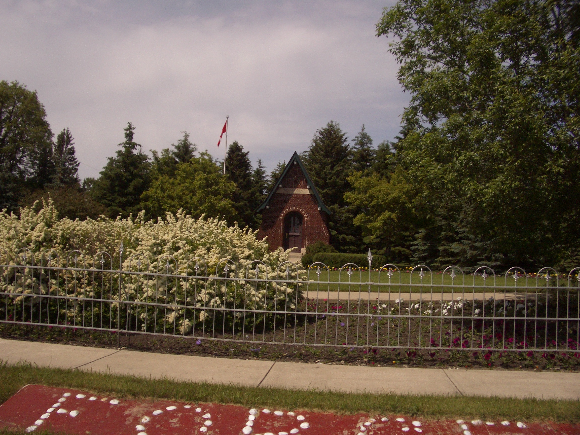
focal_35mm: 35
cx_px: 290
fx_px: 586
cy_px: 218
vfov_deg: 40.7
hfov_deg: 52.6
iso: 100
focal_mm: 5.8
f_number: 4.3
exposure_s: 1/2000
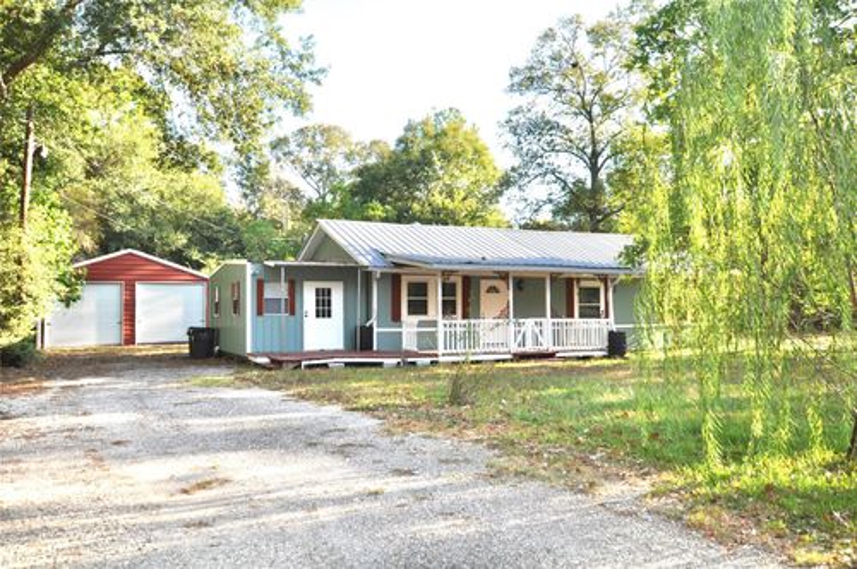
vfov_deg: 43.5
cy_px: 284
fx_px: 713
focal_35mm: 30
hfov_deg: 62.0
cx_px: 428
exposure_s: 1/200
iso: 200
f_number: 6.3
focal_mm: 20
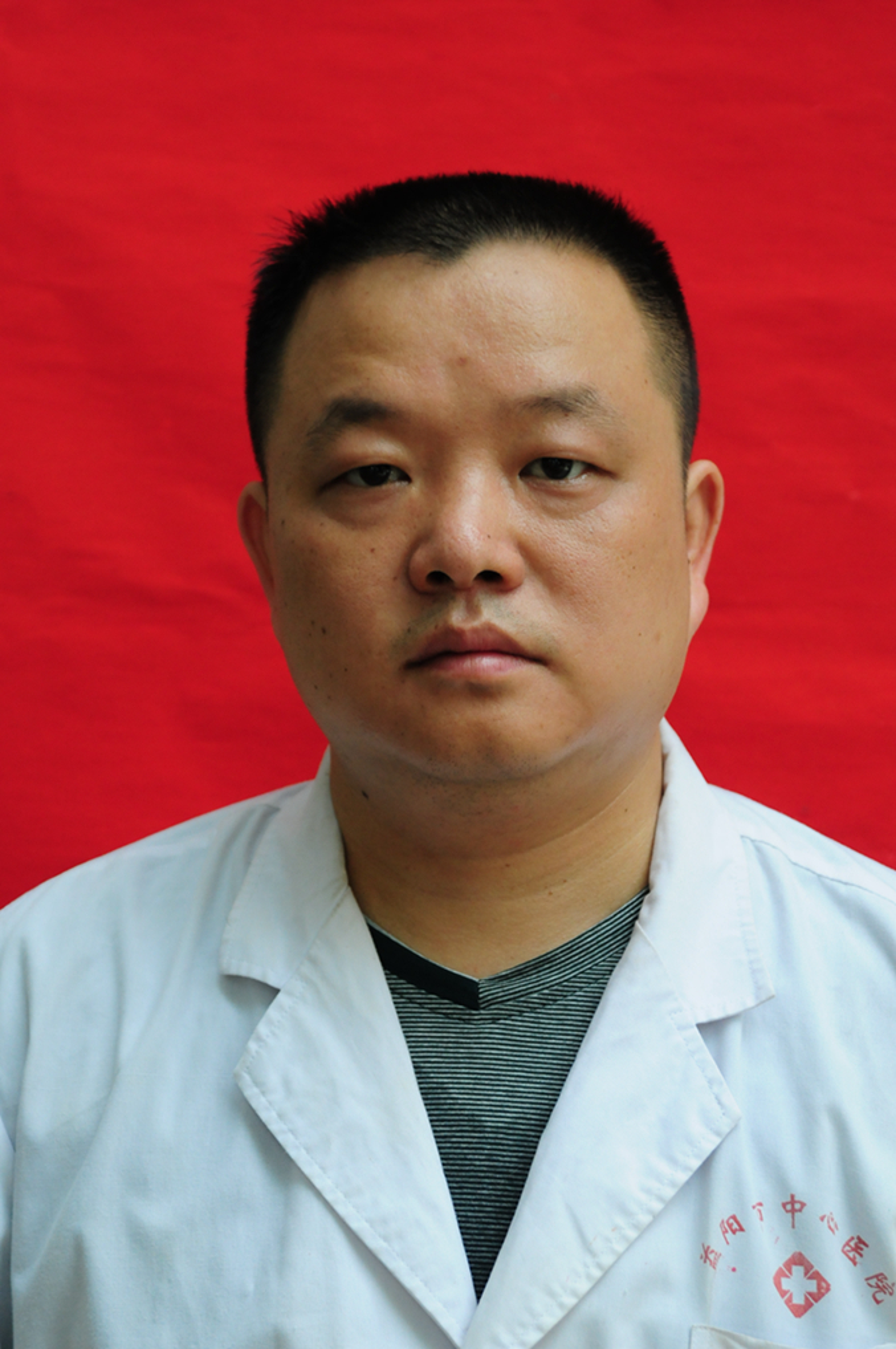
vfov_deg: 20.6
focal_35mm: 99
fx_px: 3703
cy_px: 674
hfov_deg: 13.8
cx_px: 448
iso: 800
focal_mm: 66
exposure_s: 1/800
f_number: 4.5
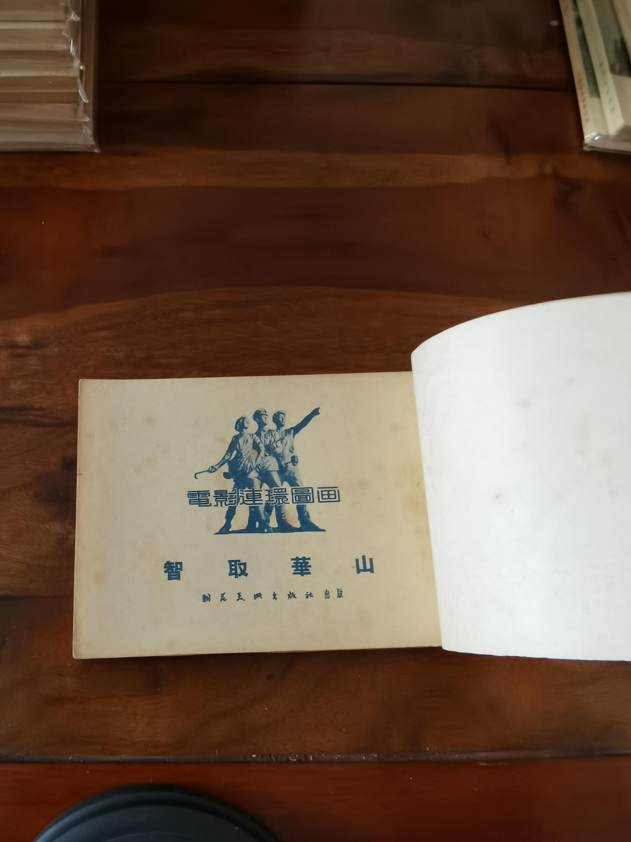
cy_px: 421
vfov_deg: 65.3
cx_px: 316
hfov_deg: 51.4
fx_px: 656
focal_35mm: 27
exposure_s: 1/25
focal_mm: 2.26
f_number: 2.2
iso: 400
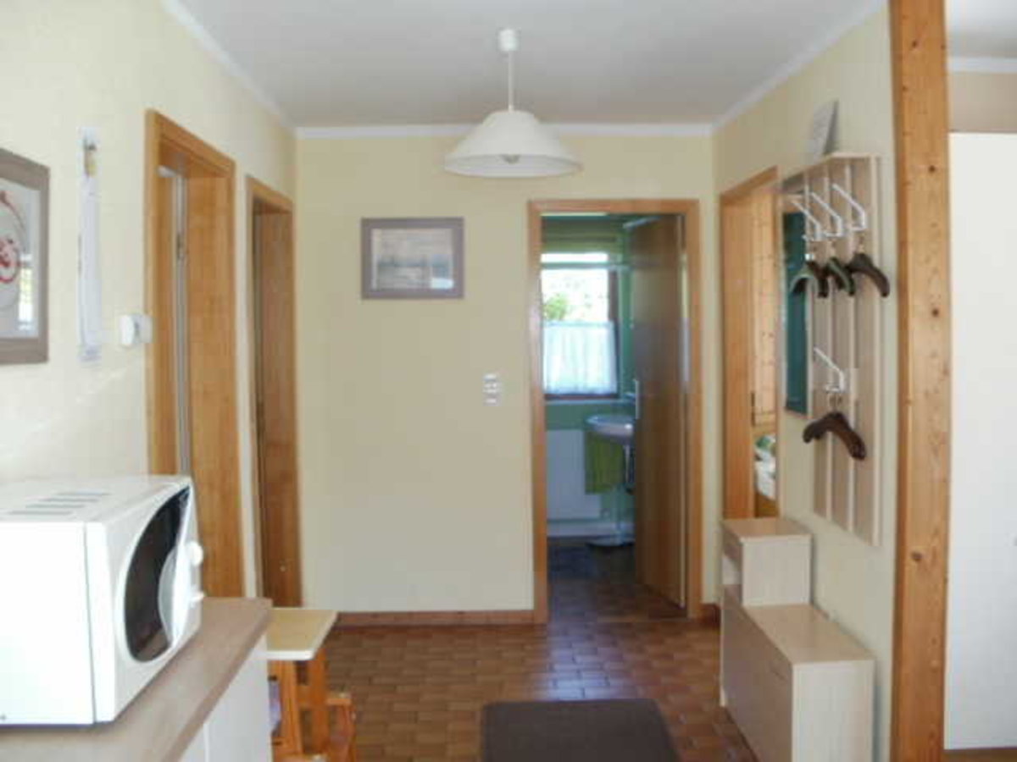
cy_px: 381
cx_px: 508
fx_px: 1058
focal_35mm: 36
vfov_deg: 39.7
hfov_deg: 51.4
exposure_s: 1/30
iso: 200
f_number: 3.5
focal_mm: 6.3
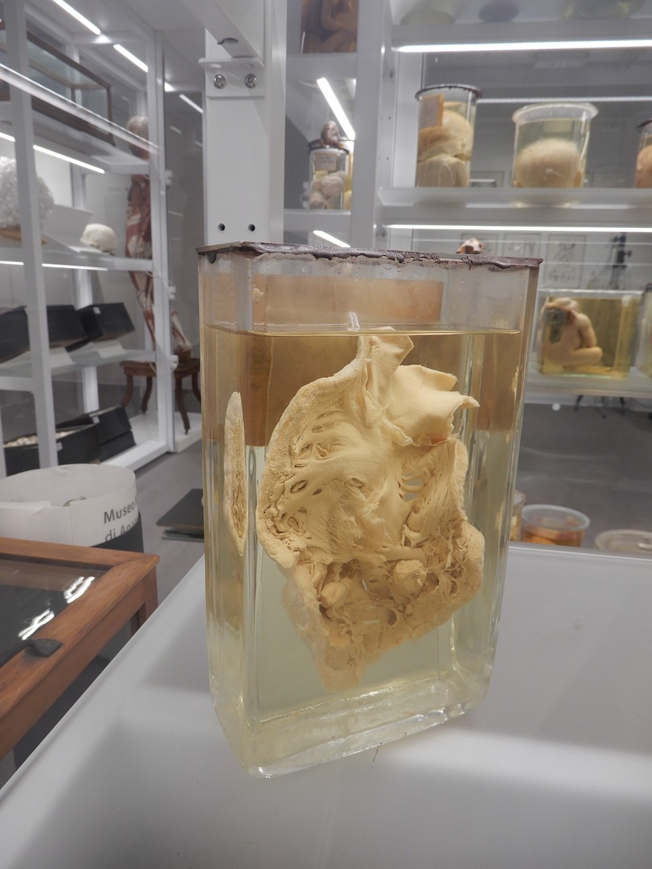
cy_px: 434
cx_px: 326
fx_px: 603
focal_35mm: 24
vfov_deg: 71.6
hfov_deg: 56.8
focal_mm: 4.3
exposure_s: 1/30
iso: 80
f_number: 3.4
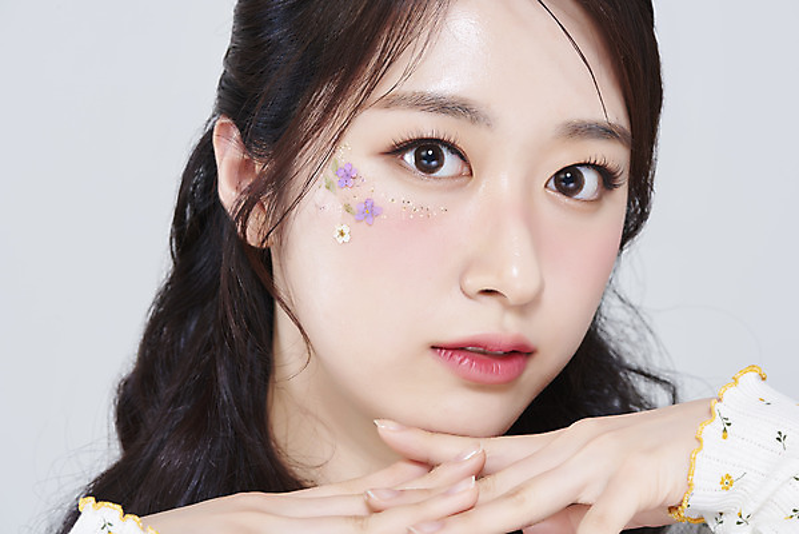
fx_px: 2331
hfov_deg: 19.4
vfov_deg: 13.1
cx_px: 400
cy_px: 267
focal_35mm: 105
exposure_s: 1/125
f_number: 11
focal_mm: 105
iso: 64
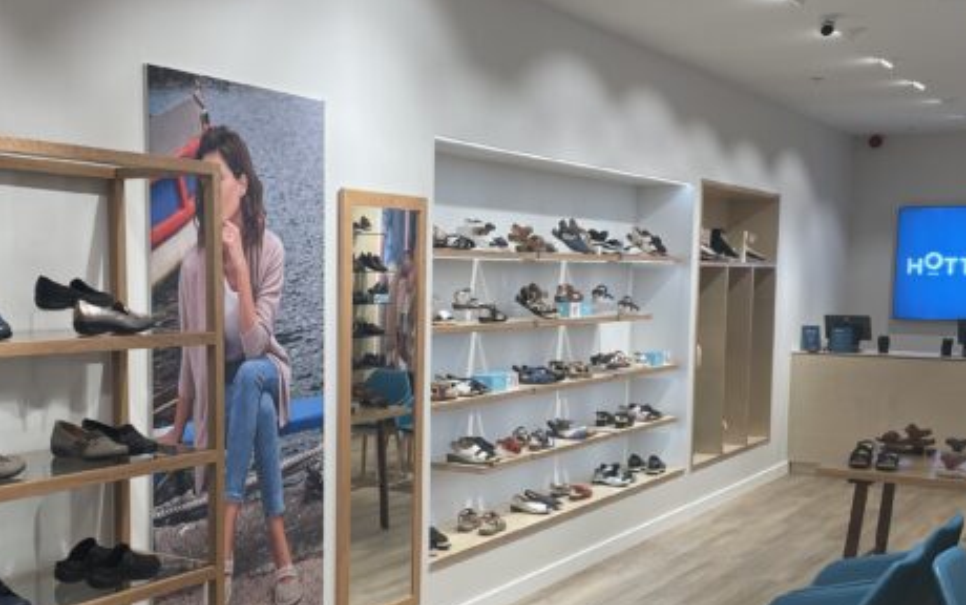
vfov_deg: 27.8
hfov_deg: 43.4
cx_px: 418
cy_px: 416
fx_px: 1212
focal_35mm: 46
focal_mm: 4.2
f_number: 1.6
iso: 64
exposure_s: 1/100
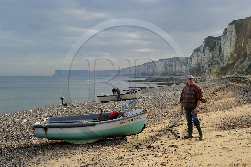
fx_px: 307
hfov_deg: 44.5
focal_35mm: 44
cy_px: 84
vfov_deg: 30.5
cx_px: 126
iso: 400
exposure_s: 1/160
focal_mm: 44
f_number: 11
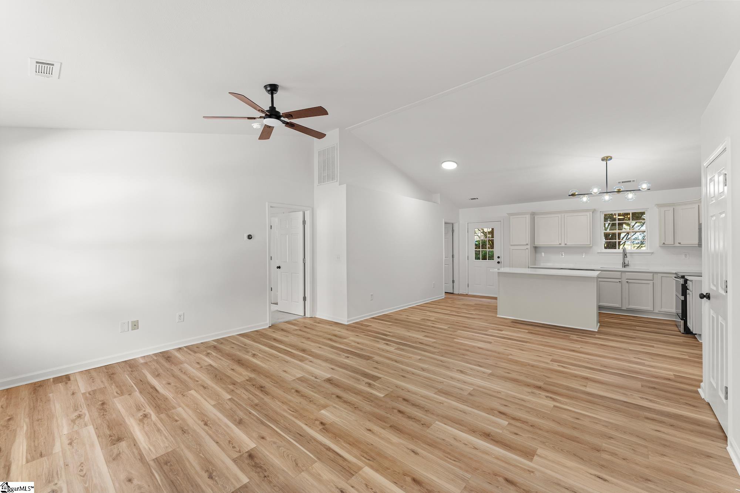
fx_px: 288
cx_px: 370
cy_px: 246
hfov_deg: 104.3
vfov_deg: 81.2
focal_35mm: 14
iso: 400
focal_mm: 14
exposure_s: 1/3
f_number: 6.3
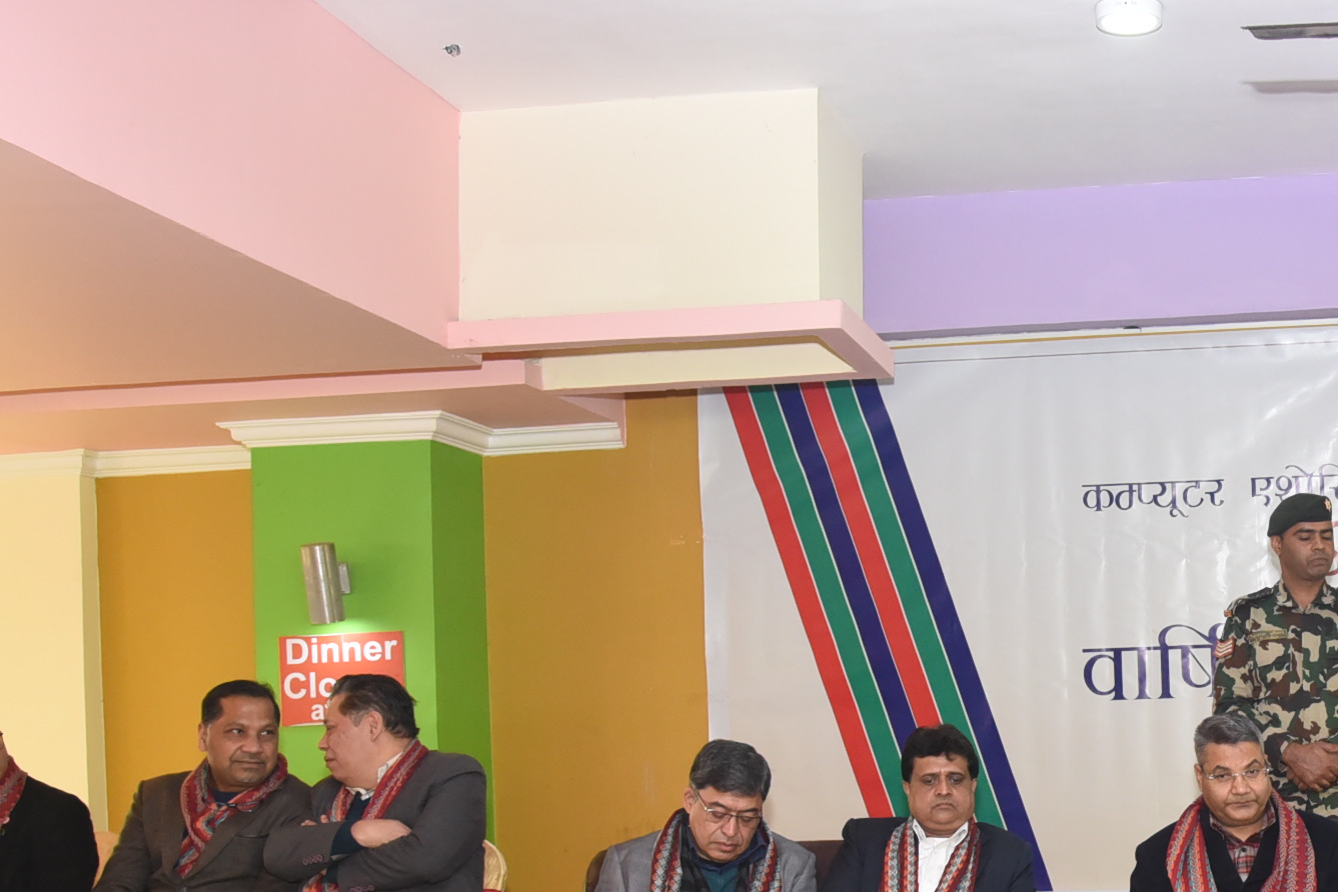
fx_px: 2007
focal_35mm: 54
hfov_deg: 34.6
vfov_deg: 24.5
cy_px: 772
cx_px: 1225
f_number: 6.3
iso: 2500
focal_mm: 24
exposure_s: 1/125
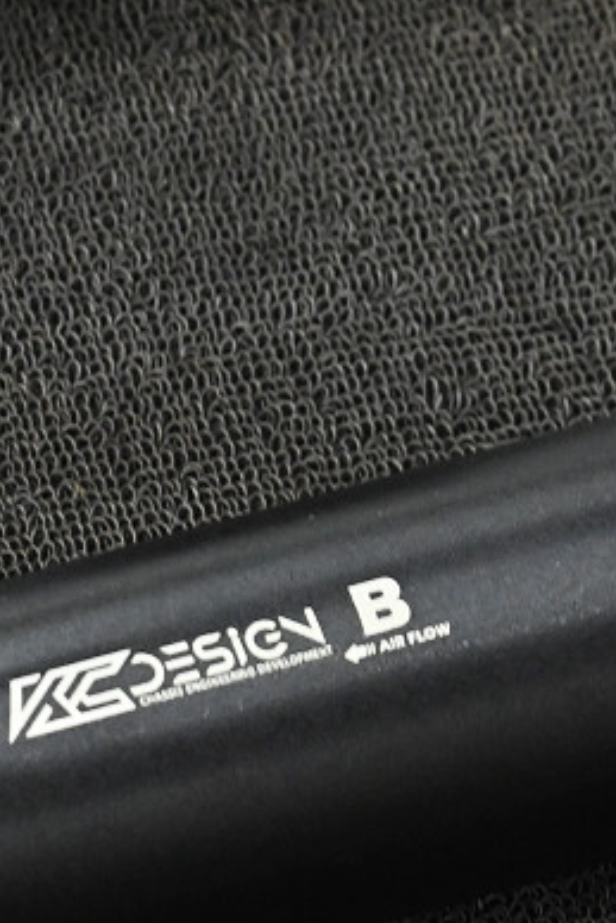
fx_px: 11616
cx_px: -495
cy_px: 285
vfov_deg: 4.5
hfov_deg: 3.0
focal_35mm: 453
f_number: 7.1
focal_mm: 110
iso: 2000
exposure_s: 1/100
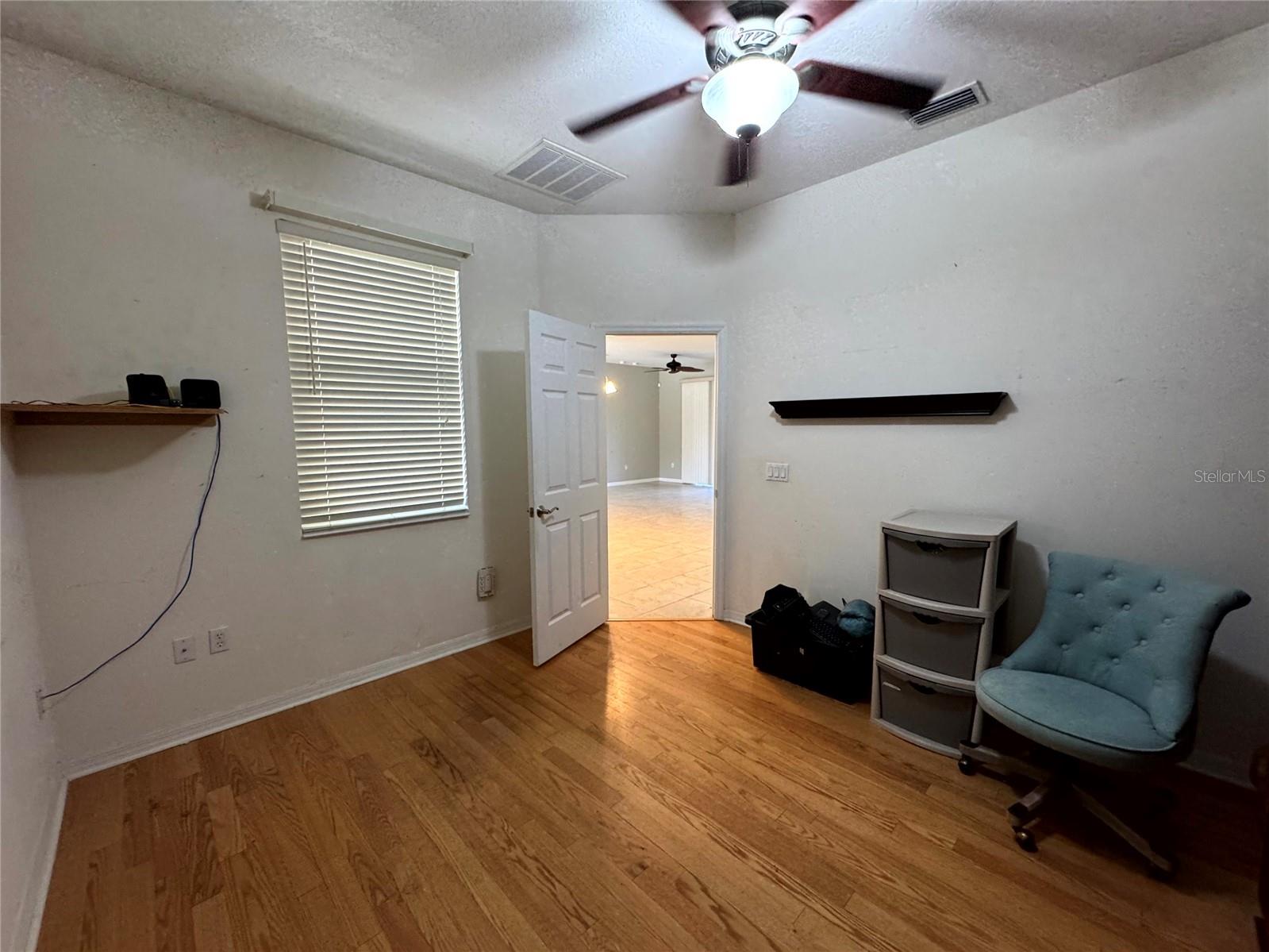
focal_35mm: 14
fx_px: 513
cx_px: 634
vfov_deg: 85.7
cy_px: 476
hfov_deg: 102.1
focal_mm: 2.22
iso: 320
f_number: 2.2
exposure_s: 1/60
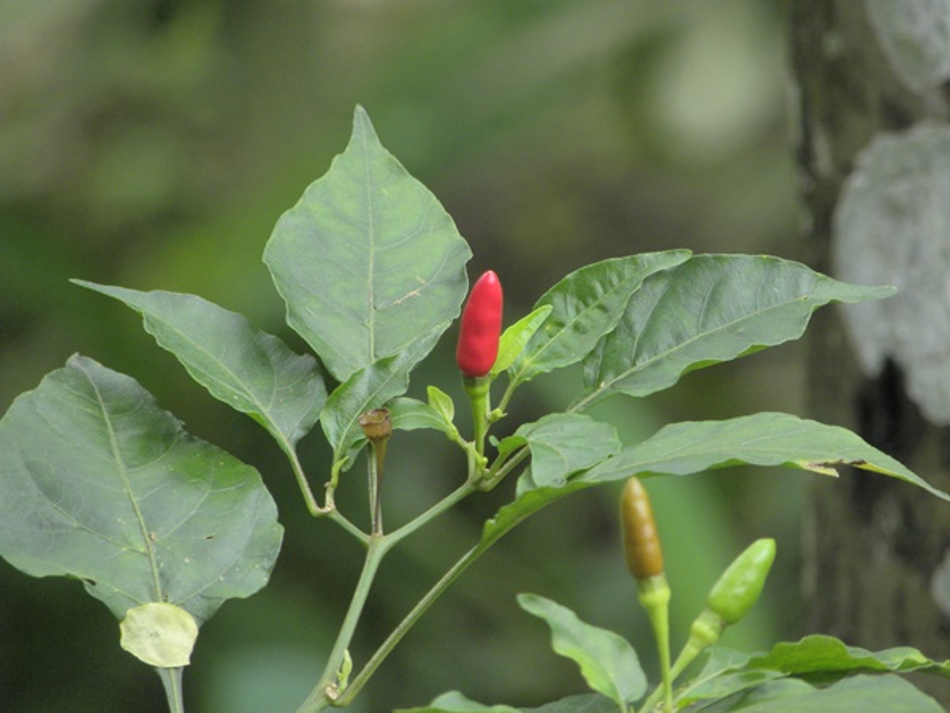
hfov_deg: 3.2
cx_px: 475
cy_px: 356
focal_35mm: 624
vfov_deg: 2.4
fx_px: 17125
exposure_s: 1/109
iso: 157
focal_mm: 110.4
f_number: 5
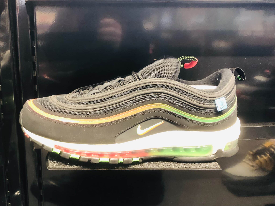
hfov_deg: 63.4
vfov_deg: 49.7
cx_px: 138
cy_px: 103
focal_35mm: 28
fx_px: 222
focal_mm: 3.99
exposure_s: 1/15
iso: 50
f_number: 1.8
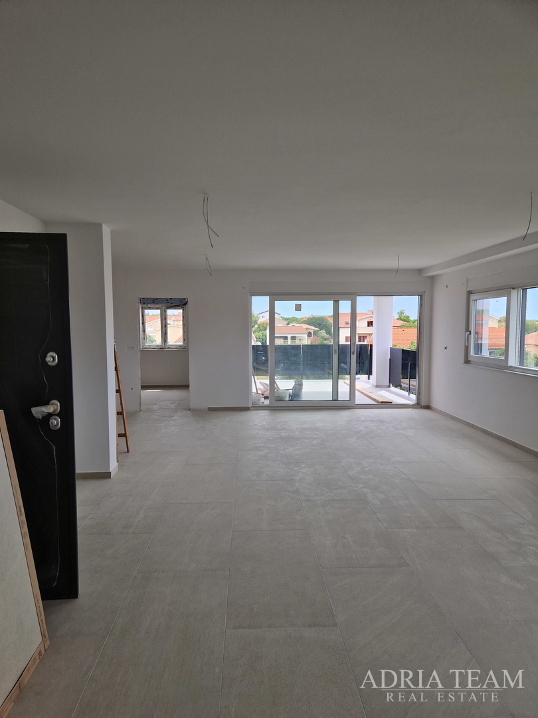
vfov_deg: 73.9
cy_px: 359
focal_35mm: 23
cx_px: 269
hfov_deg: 58.9
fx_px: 477
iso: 50
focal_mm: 5.4
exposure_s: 1/329
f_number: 1.8
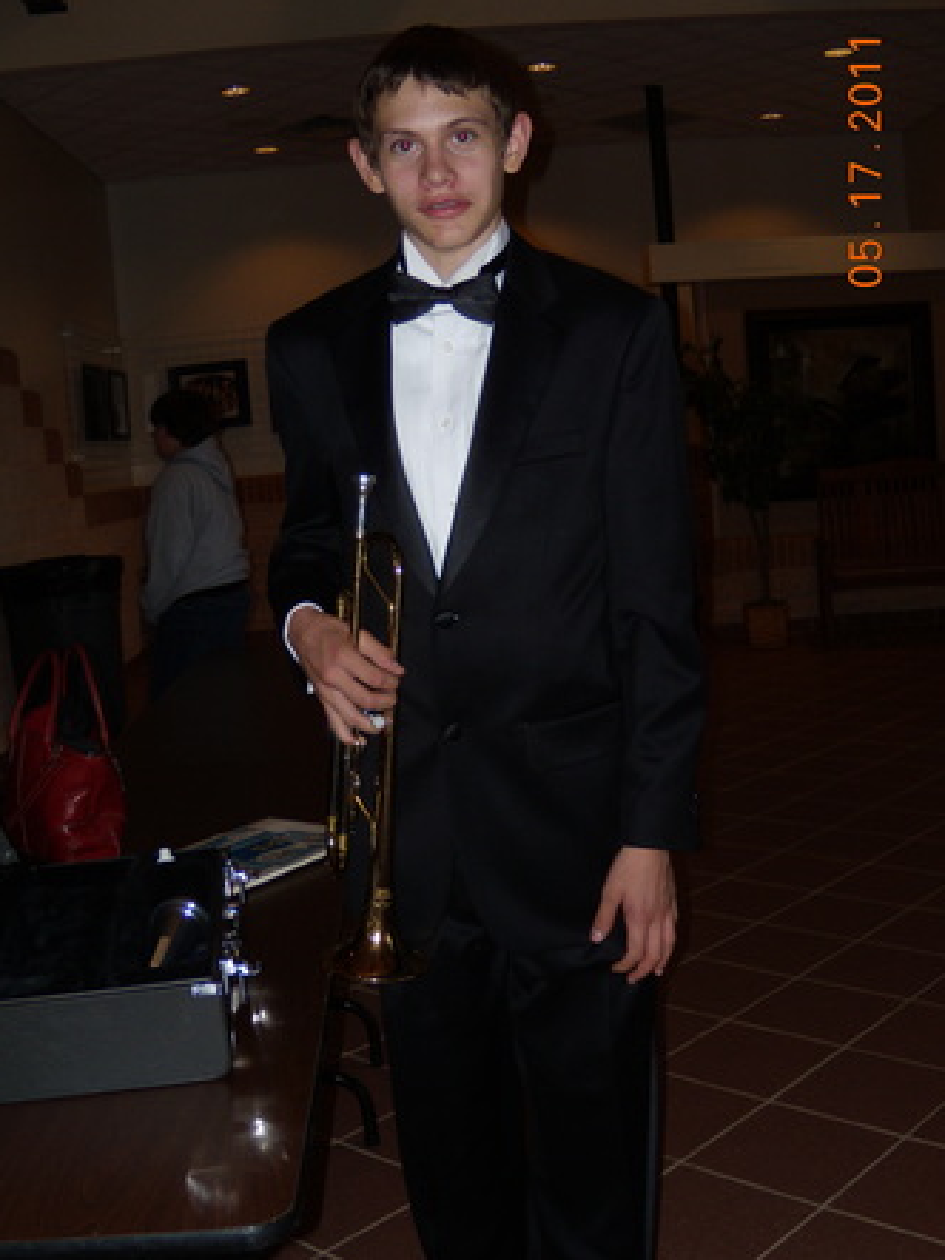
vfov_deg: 47.9
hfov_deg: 36.8
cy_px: 654
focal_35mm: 39
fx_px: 1420
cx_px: 461
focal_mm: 6.4
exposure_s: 1/30
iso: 80
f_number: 3.6
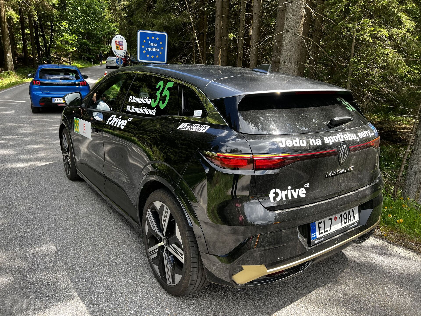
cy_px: 158
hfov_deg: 67.3
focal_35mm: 26
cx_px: 210
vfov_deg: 53.1
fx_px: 316
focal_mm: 5.7
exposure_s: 1/464
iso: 50
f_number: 1.5
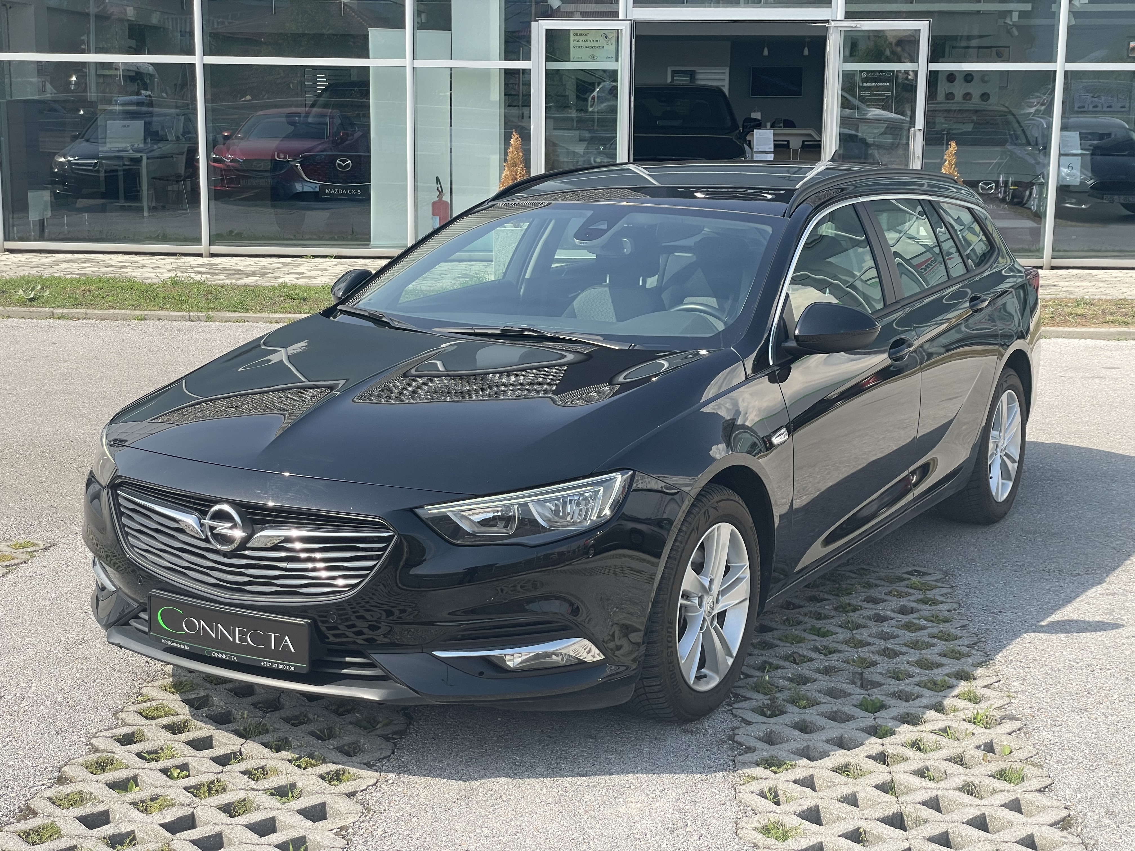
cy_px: 426
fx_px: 1705
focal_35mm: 52
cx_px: 568
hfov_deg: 36.8
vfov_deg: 28.0
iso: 25
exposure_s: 1/841
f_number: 2
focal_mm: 6
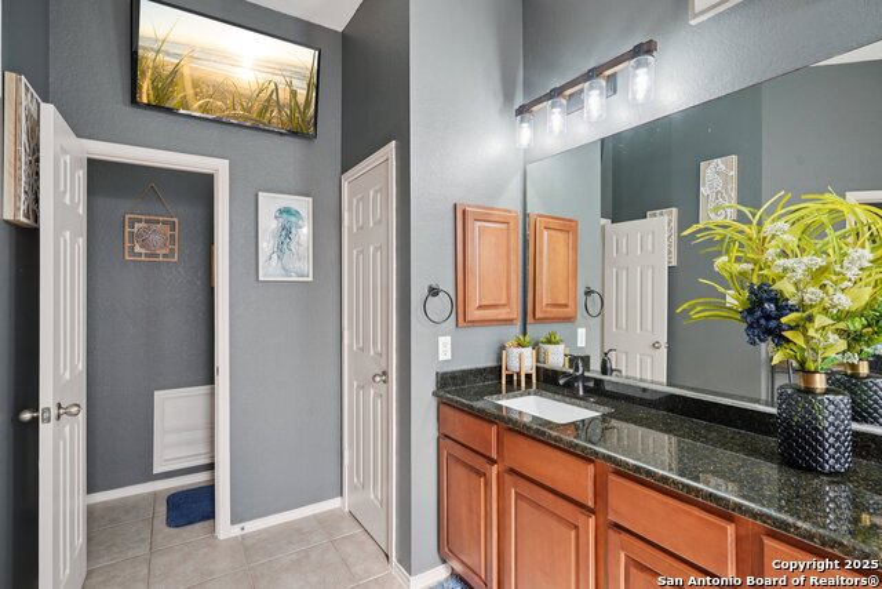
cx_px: 441
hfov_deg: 91.6
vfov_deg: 68.9
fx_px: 429
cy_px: 294
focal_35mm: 18
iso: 400
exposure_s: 1/15
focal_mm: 17.5
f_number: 8
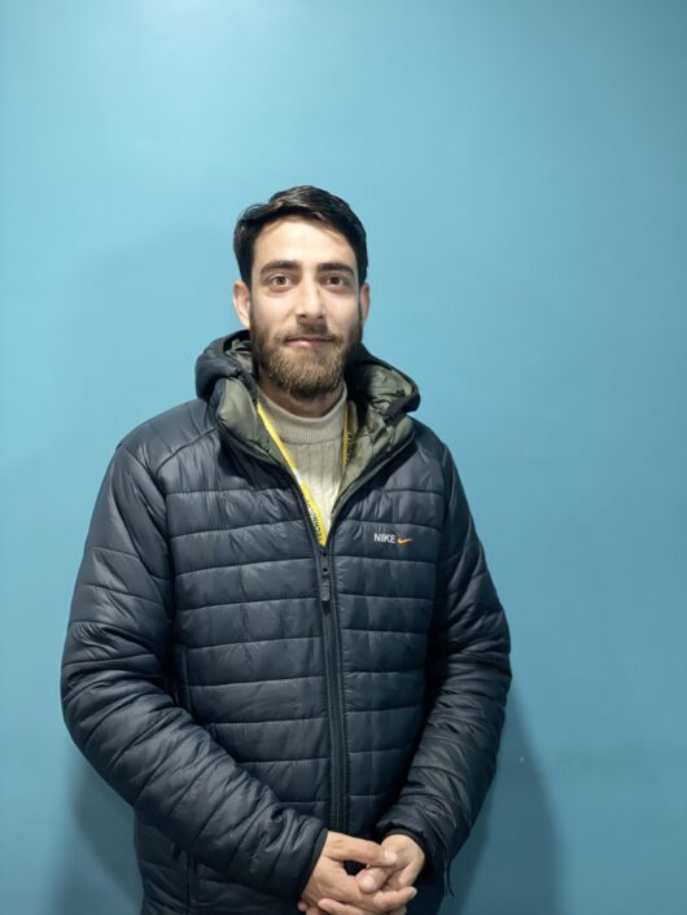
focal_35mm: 52
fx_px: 1375
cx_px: 344
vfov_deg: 36.8
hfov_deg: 28.0
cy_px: 458
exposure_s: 1/33
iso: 200
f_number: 2
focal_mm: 6
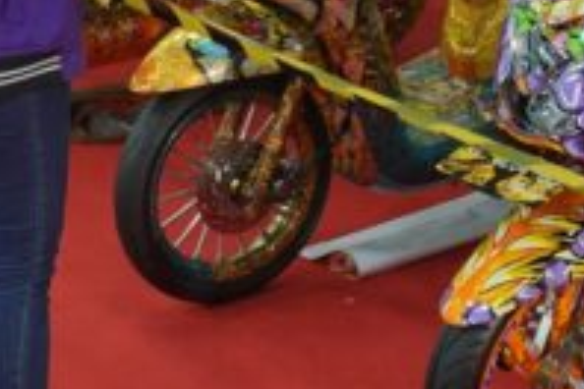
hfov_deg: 16.6
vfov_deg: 10.7
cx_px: 389
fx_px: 1995
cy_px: -218
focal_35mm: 123
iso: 1600
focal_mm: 35
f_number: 3.2
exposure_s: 1/100
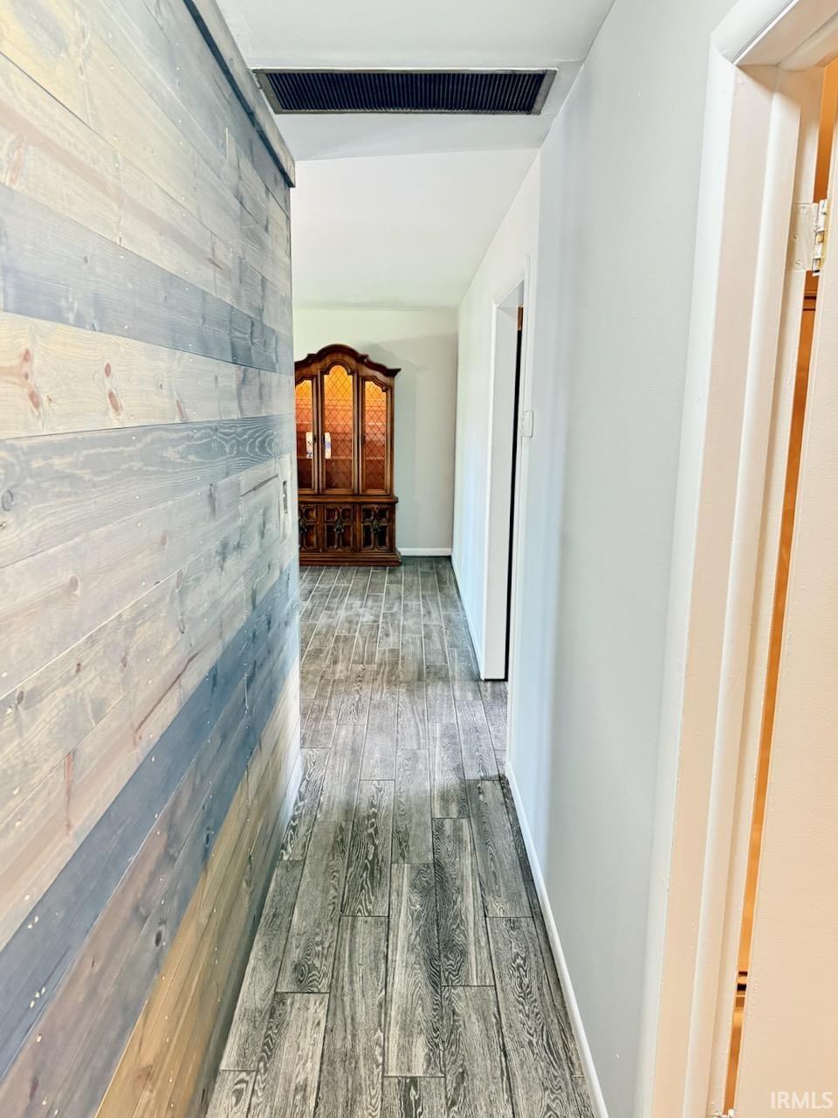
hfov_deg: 56.8
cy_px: 559
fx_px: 775
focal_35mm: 24
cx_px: 419
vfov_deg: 71.6
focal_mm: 6.76
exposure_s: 1/40
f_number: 1.78
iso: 640
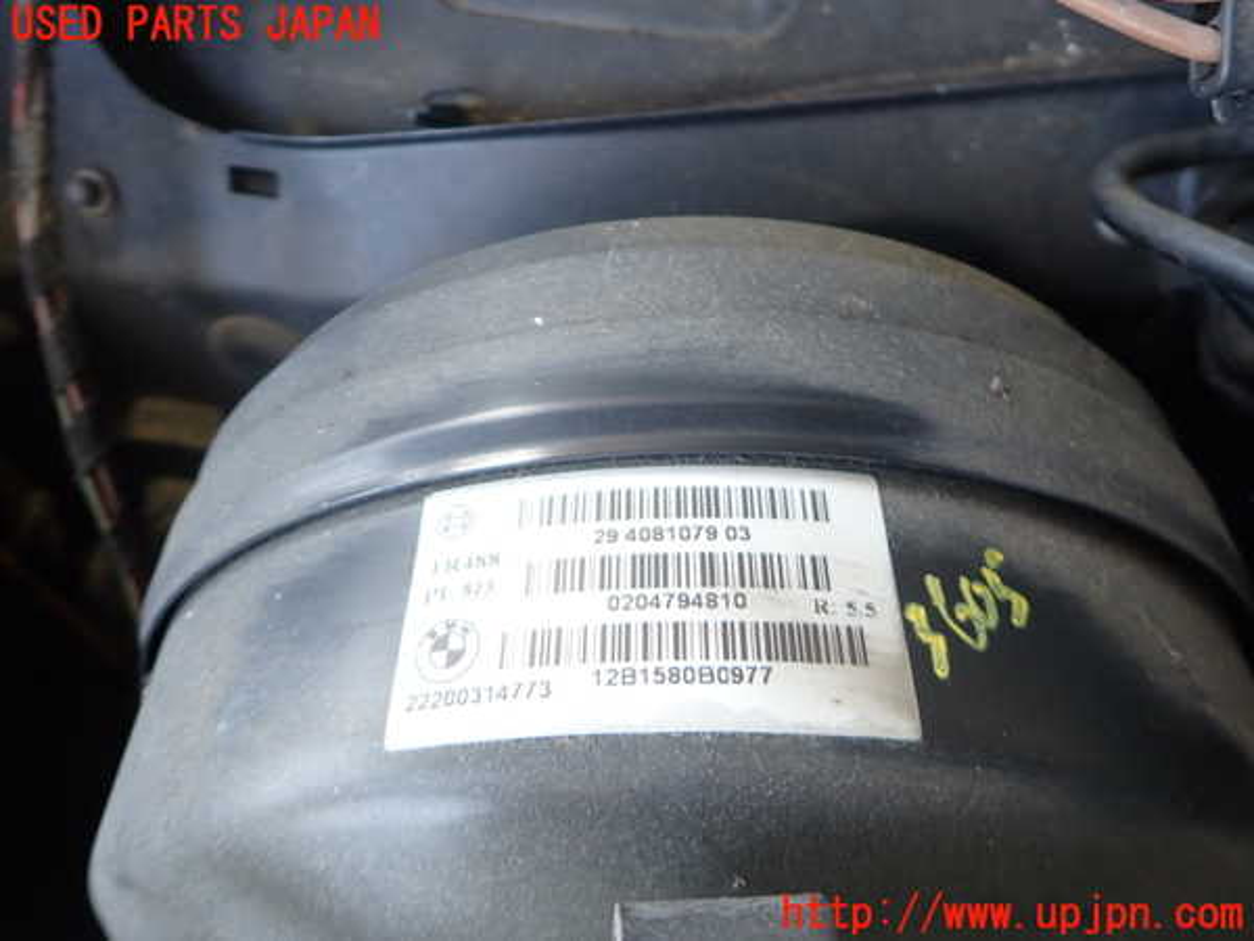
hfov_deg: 69.4
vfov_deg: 54.9
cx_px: 627
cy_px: 470
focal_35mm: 25
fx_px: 906
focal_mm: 4.5
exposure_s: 1/50
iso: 200
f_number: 2
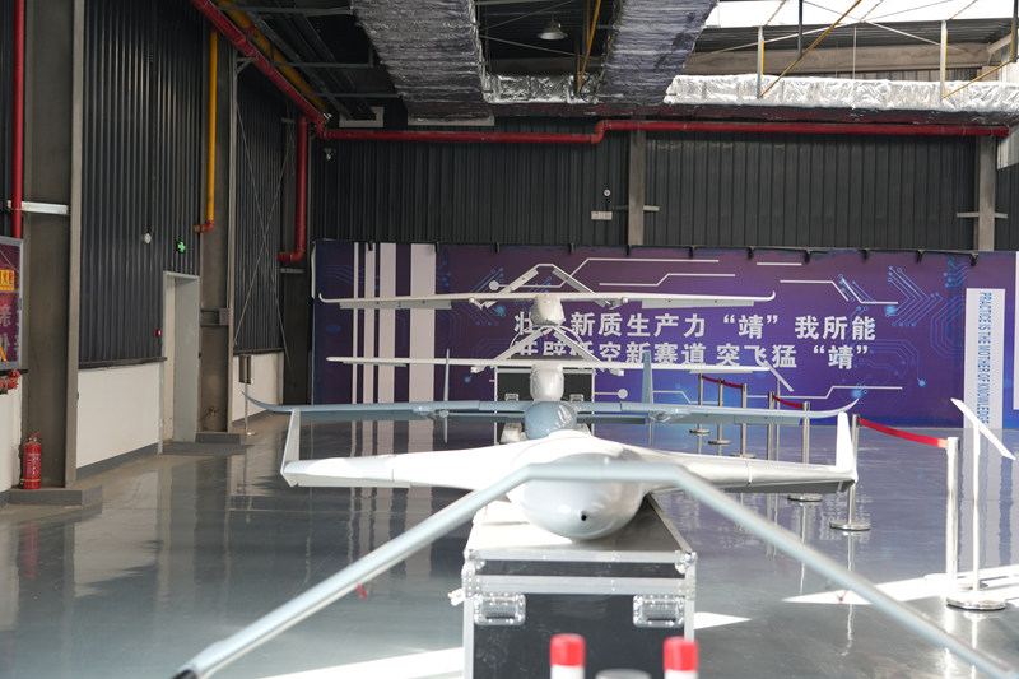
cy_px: 340
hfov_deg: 44.5
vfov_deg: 30.5
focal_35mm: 44
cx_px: 510
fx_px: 1245
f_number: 4
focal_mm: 44
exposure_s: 1/50
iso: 250
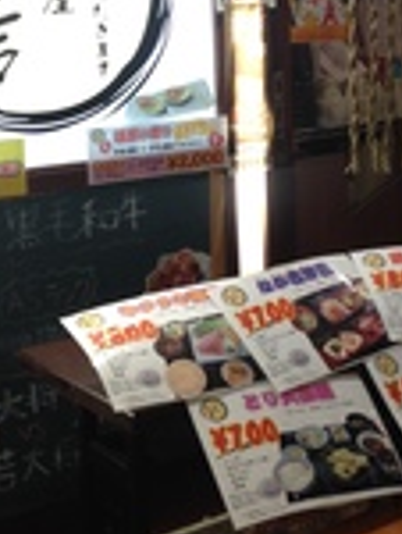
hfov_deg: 16.4
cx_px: 438
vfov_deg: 22.0
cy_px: 128
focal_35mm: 88
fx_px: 1359
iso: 64
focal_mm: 4.12
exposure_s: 1/20
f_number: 2.4
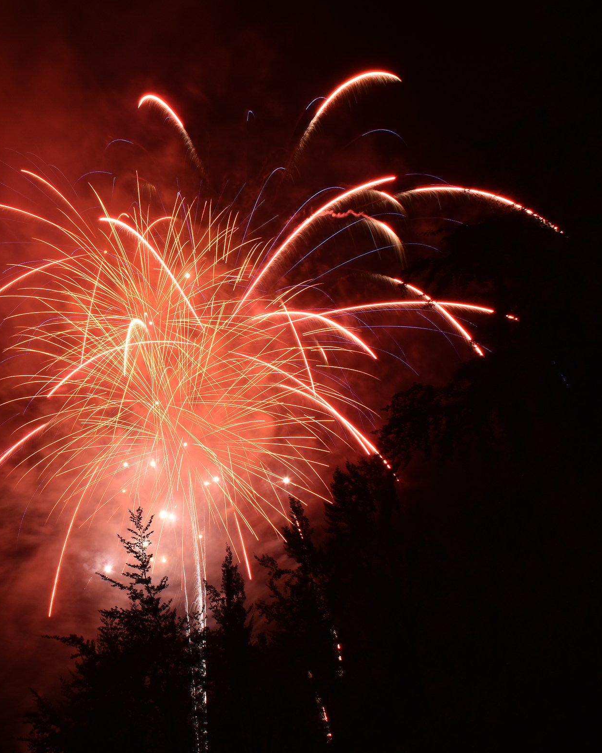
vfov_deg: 46.8
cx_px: 103
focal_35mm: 39
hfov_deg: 36.6
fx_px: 869
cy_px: 384
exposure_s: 2.5
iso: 100
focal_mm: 18
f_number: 16
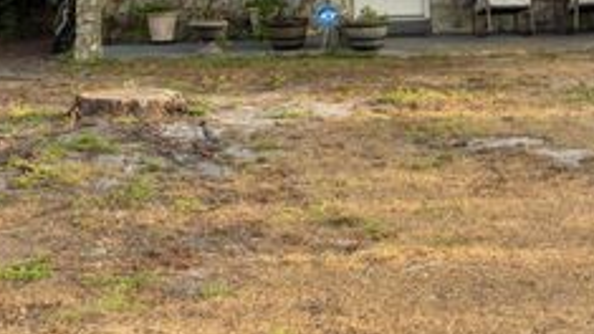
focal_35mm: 78
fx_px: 1228
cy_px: -70
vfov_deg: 14.9
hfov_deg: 26.2
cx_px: 551
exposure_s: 1/60
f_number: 9
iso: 250
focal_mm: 35
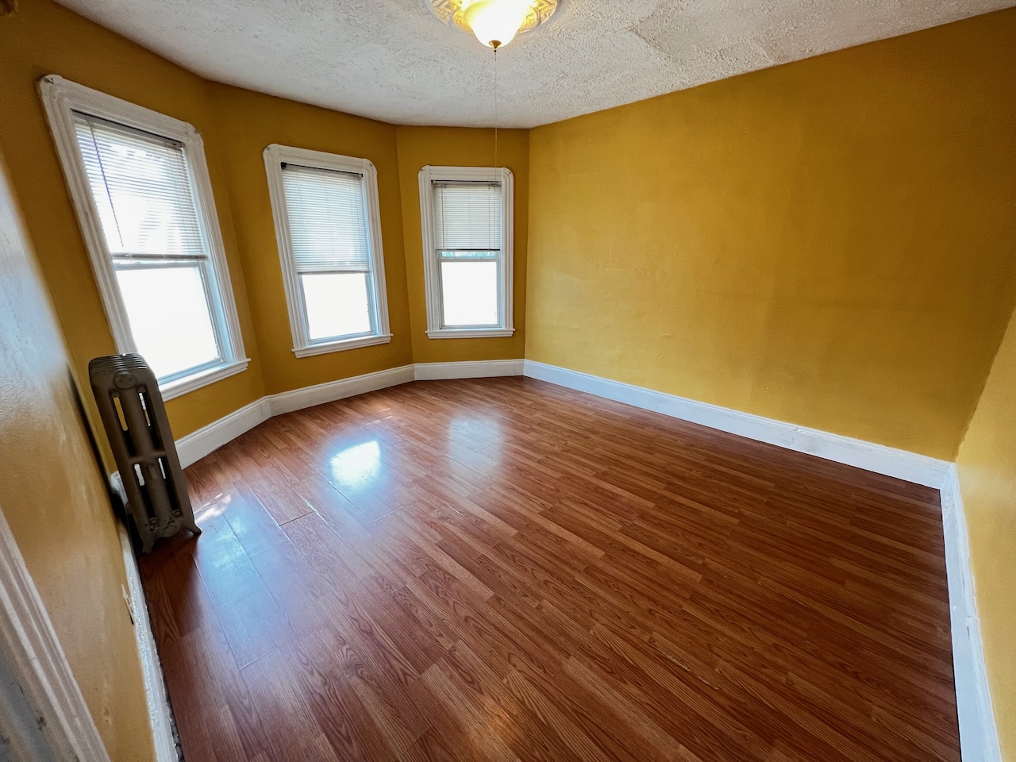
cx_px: 508
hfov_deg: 106.2
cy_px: 381
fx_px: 382
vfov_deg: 89.9
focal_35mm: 13
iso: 160
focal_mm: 1.57
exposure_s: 1/60
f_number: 1.8
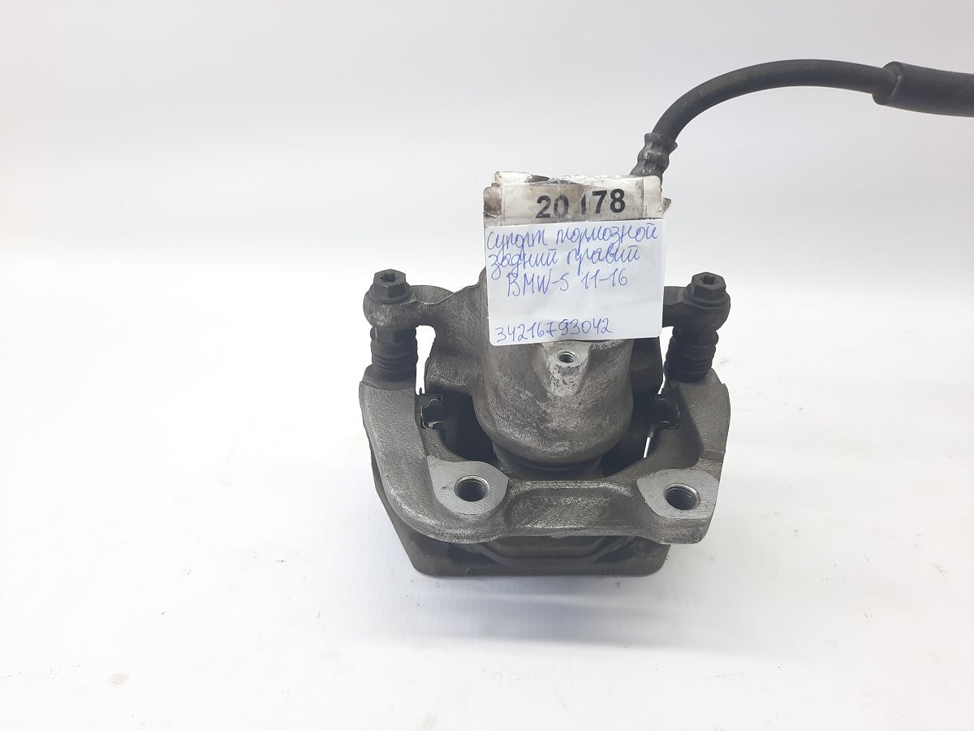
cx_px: 487
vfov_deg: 54.9
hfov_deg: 69.4
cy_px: 366
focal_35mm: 25
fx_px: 703
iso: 80
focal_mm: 4.6
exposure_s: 1/50
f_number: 2
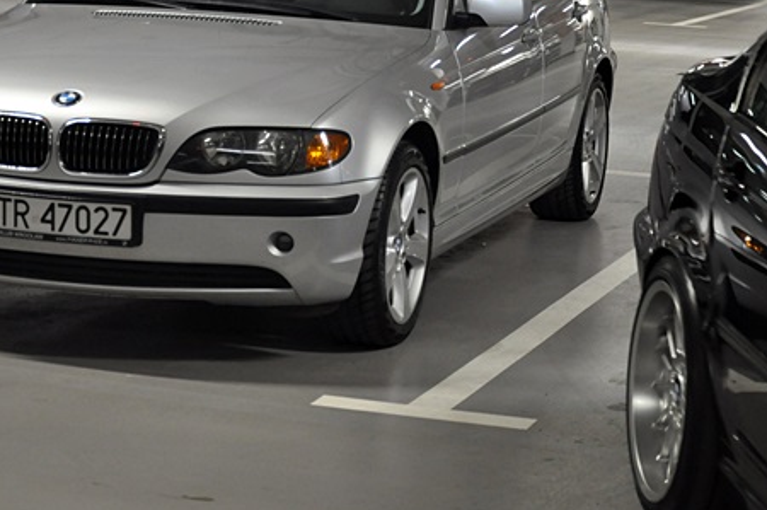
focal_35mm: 112
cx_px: 368
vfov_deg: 12.2
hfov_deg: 18.3
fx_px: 2384
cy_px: 192
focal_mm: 42
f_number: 4.8
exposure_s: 1/30
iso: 1000
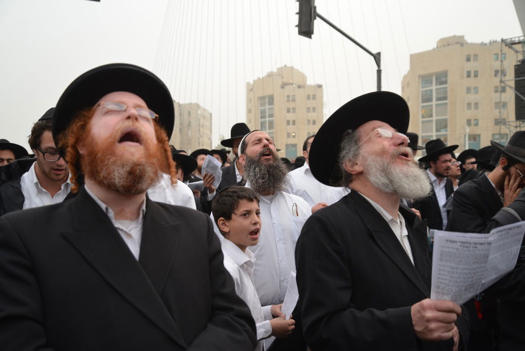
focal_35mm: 34
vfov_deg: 38.9
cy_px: 176
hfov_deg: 55.8
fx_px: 496
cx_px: 262
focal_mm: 34
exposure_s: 1/60
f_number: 5
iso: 800
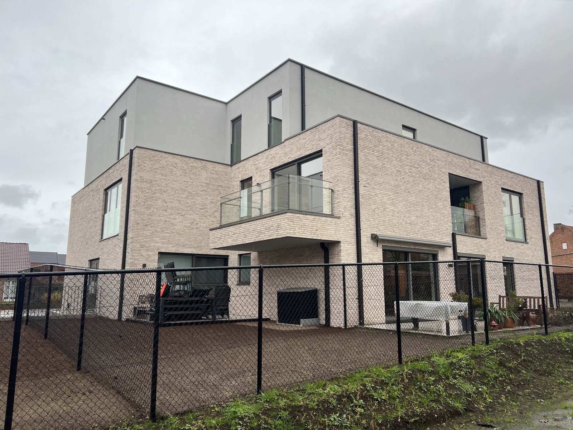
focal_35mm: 26
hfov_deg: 67.3
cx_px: 286
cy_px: 215
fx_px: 430
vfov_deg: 53.1
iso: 32
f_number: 1.5
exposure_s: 1/123
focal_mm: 5.7
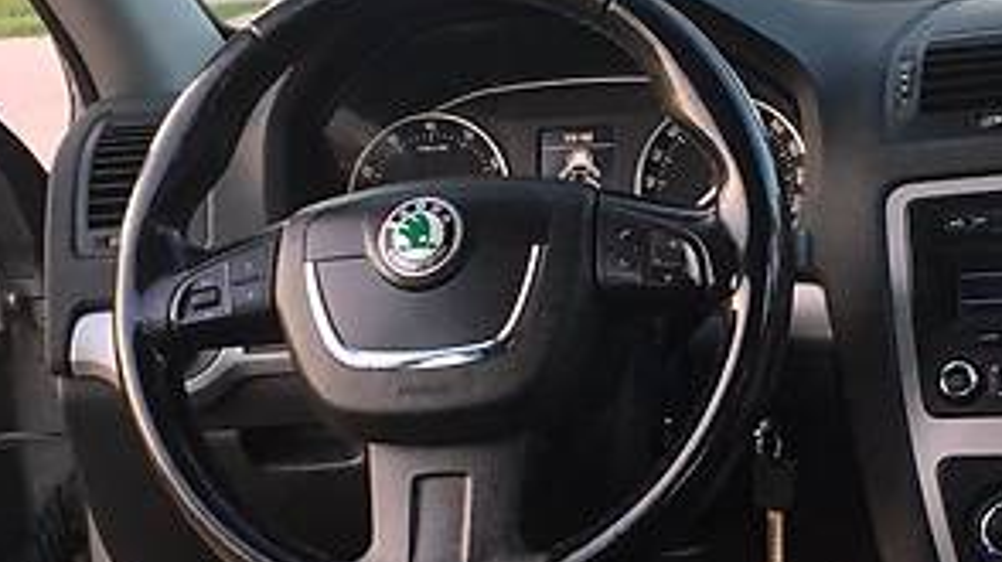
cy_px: 385
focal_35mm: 86
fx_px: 2284
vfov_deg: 14.0
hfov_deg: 24.5
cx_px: 743
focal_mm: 4.2
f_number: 2.2
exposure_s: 1/33
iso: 50
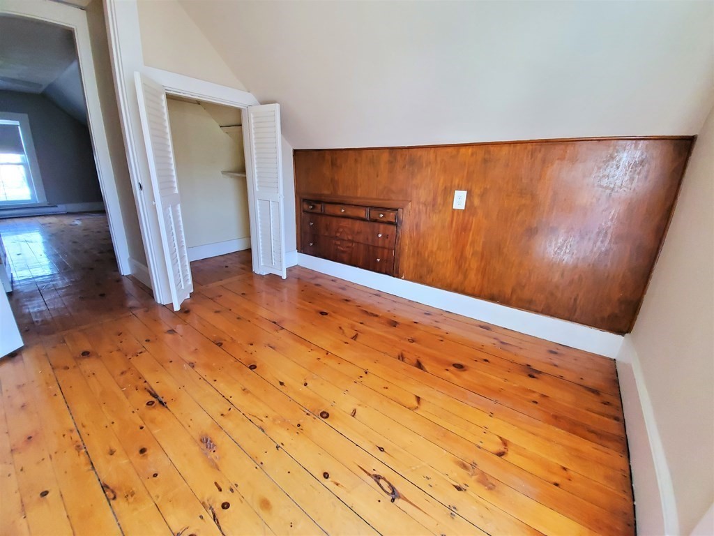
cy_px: 268
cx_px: 357
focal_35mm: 13
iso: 320
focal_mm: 1.8
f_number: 2.2
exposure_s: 1/59
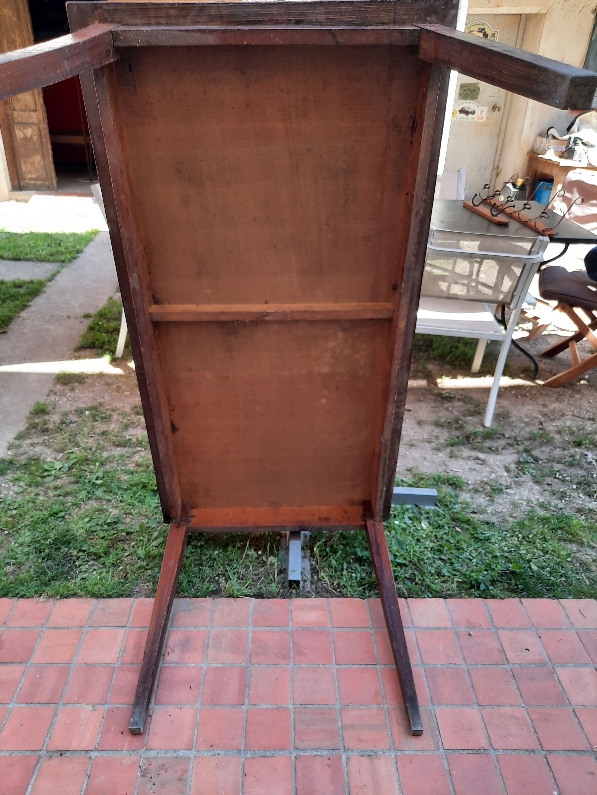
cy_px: 398
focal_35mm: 25
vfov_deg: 69.4
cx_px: 298
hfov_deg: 54.9
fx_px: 575
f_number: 2
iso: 32
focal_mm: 4.6
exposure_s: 1/50
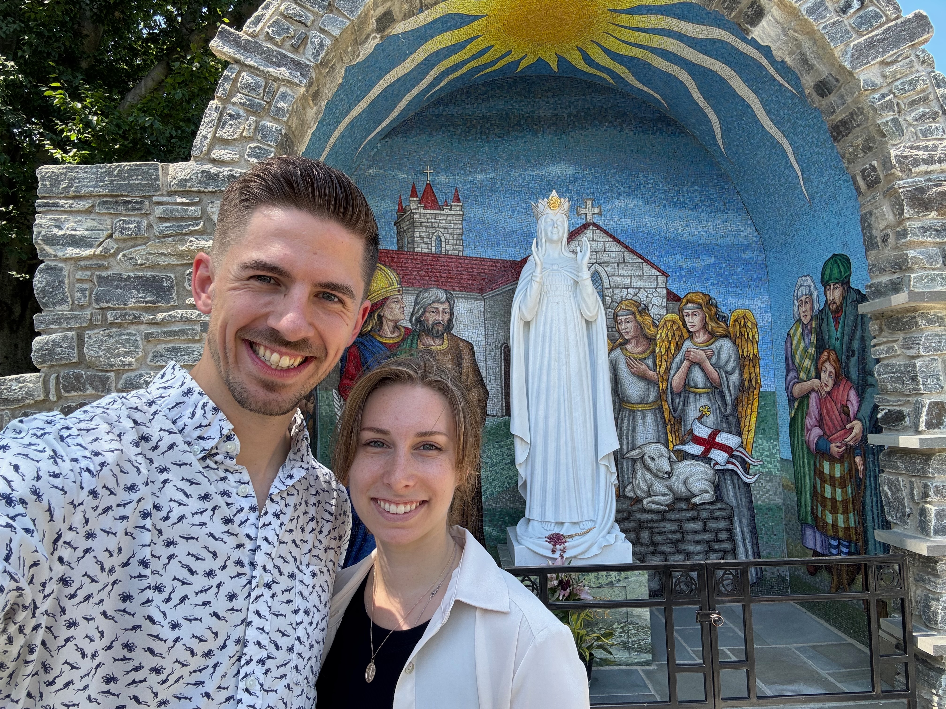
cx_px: 473
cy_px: 354
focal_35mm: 23
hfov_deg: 73.9
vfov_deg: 58.9
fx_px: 629
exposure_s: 1/127
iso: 20
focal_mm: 2.69
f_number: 1.9
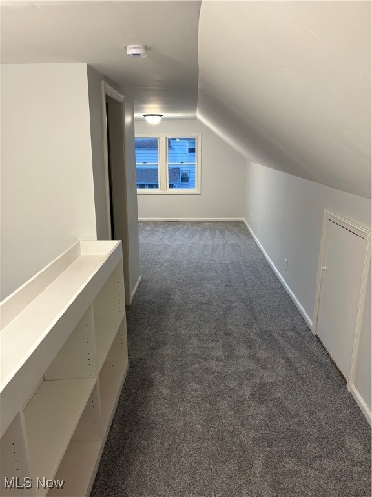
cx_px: 186
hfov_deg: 53.1
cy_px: 248
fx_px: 373
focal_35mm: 26
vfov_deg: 67.3
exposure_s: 1/60
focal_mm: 5.96
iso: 200
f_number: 1.6
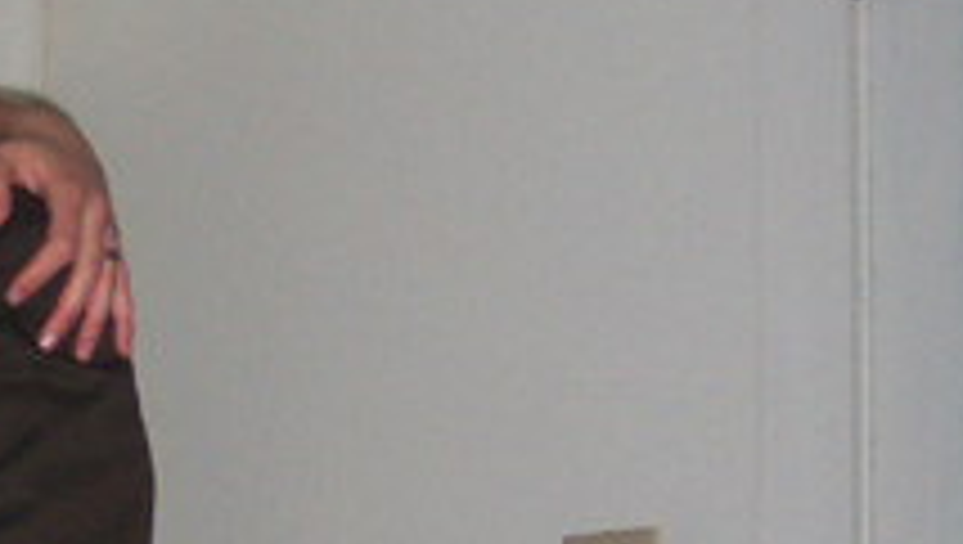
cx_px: 29
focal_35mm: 130
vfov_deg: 9.3
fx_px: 3324
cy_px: 504
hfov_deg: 16.2
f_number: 2.8
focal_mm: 8
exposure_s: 1/30
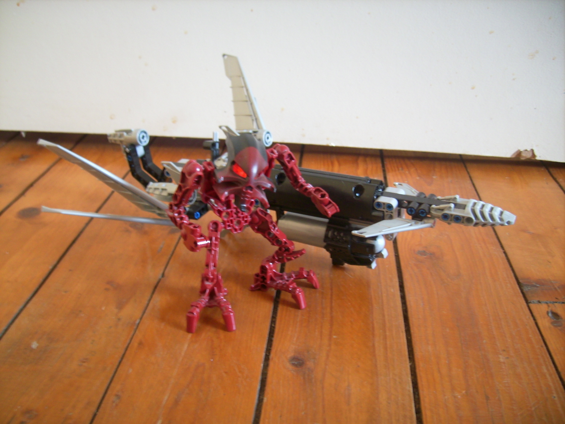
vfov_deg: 44.2
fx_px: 522
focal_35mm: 32
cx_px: 282
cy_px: 212
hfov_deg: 56.8
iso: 50
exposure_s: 1
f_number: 2.8
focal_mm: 5.99
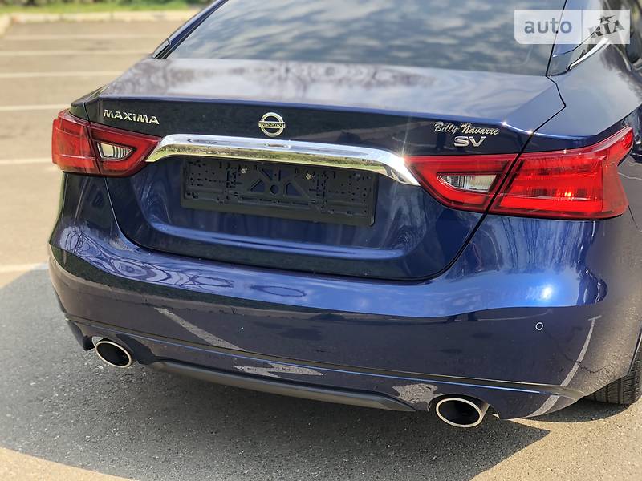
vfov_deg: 28.0
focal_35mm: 52
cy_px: 240
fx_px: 964
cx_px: 321
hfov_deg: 36.8
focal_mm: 6
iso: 16
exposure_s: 1/139
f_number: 2.4
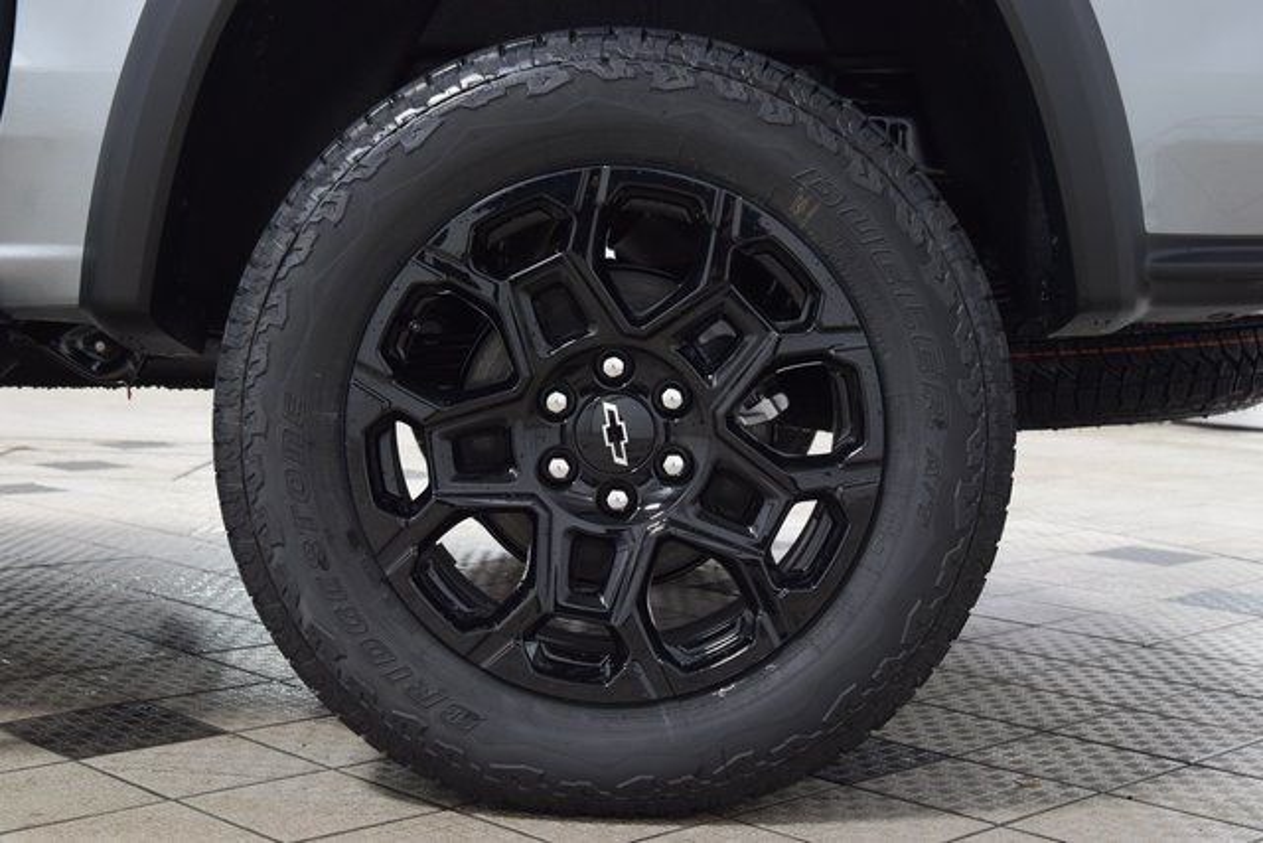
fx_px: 1842
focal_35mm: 52
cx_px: 632
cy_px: 422
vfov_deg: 25.8
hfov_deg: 37.8
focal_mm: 35
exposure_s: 1/15
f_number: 6.3
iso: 1100
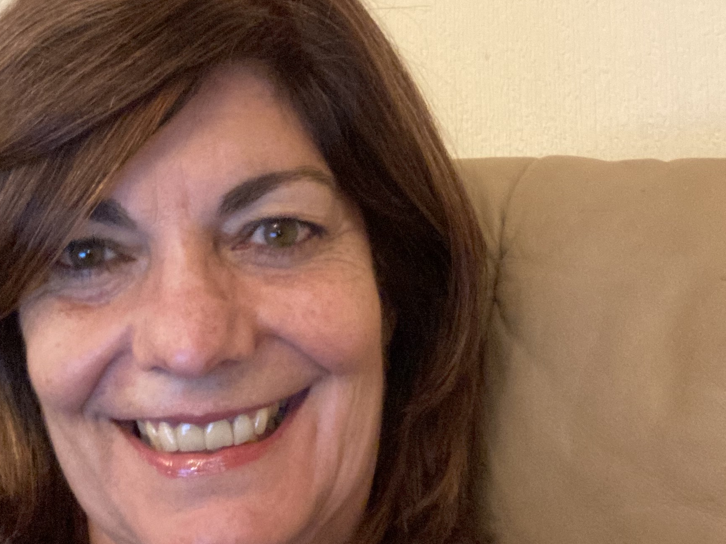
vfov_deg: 25.5
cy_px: 188
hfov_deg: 33.8
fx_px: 1195
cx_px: 352
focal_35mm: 57
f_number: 2.2
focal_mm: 2.87
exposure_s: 1/17
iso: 800
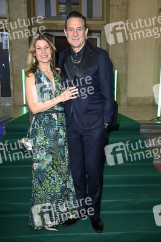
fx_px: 235
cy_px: 121
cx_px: 80
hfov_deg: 37.8
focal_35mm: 35
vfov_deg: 54.5
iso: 1600
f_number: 5
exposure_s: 1/125
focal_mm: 35
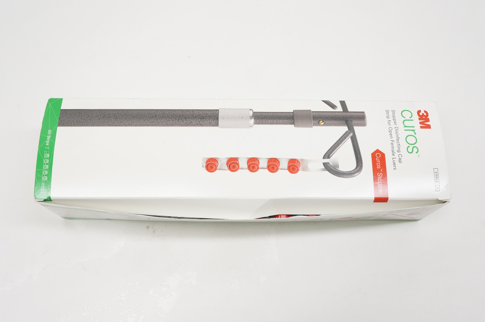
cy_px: 161
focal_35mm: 34
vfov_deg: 38.3
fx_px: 464
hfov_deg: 55.2
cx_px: 242
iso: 800
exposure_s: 1/100
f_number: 7.1
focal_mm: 23
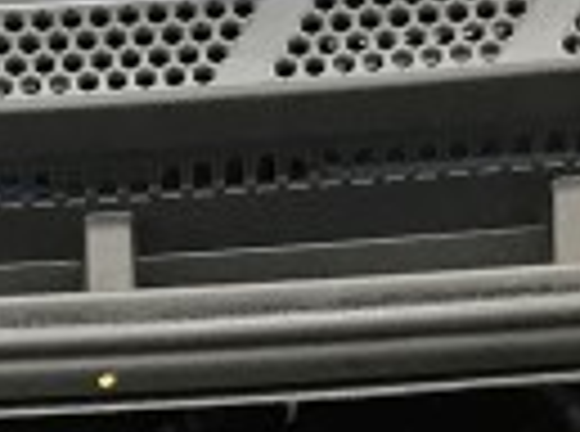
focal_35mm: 223
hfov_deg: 8.8
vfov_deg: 6.0
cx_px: -27
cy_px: 1444
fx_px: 3726
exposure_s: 1/30
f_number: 1.8
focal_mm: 3.99
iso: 20
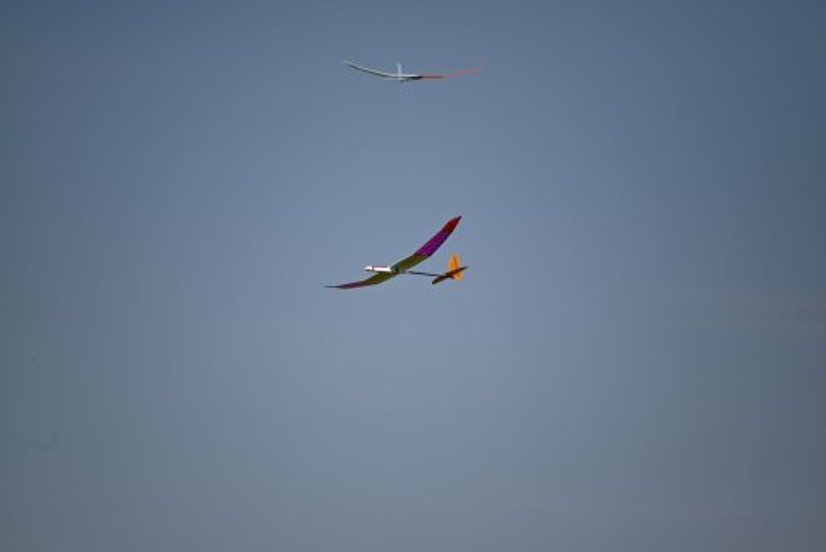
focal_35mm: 400
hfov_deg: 5.2
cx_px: 413
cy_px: 276
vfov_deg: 3.4
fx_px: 9183
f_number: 6.3
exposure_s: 1/3200
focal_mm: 400
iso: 320
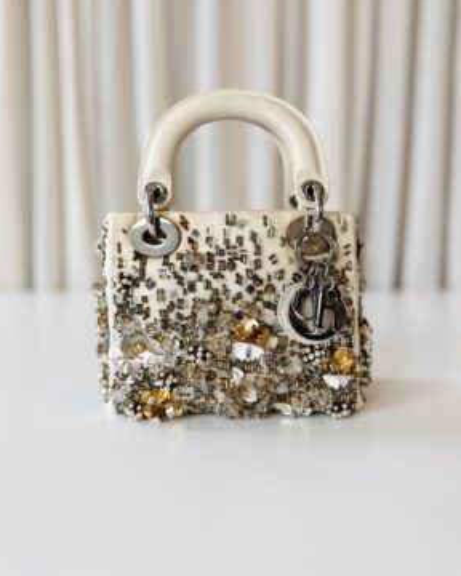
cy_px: 262
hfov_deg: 54.9
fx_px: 443
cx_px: 235
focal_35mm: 26
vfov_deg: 65.9
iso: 64
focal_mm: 6.86
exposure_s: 1/100
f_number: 1.78
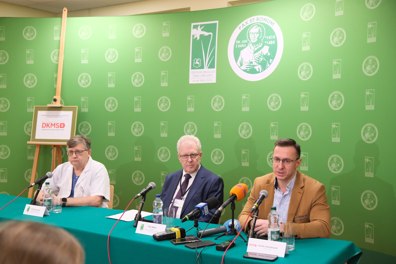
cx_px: 198
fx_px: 451
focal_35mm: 41
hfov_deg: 47.4
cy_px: 132
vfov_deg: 32.6
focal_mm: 27.2
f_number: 2.8
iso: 3200
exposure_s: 1/420
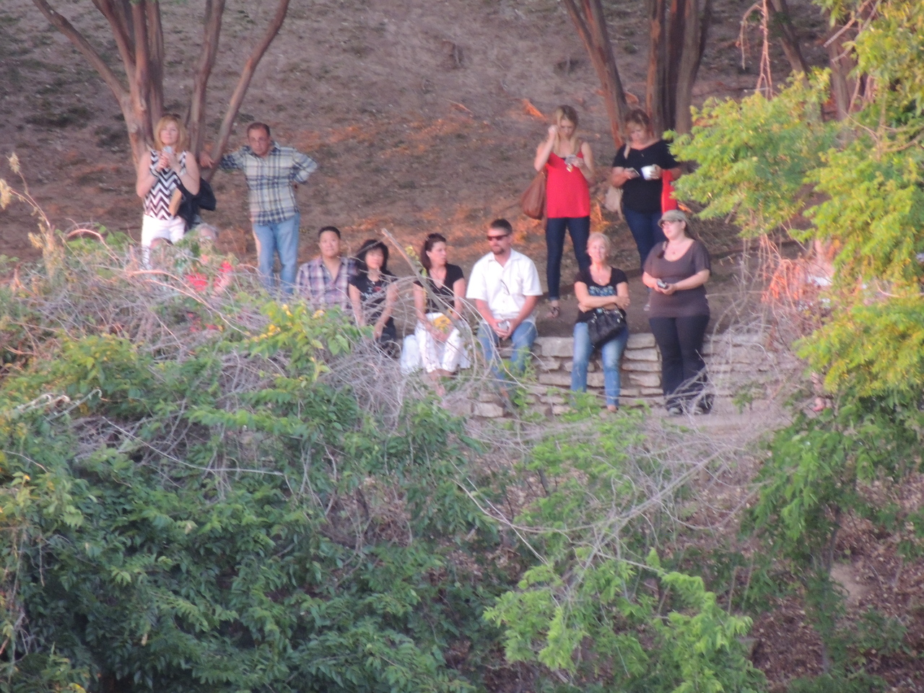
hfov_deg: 2.0
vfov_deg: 1.5
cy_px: 346
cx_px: 462
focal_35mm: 1000
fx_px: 26693
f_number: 5.9
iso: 800
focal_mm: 180
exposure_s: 1/30
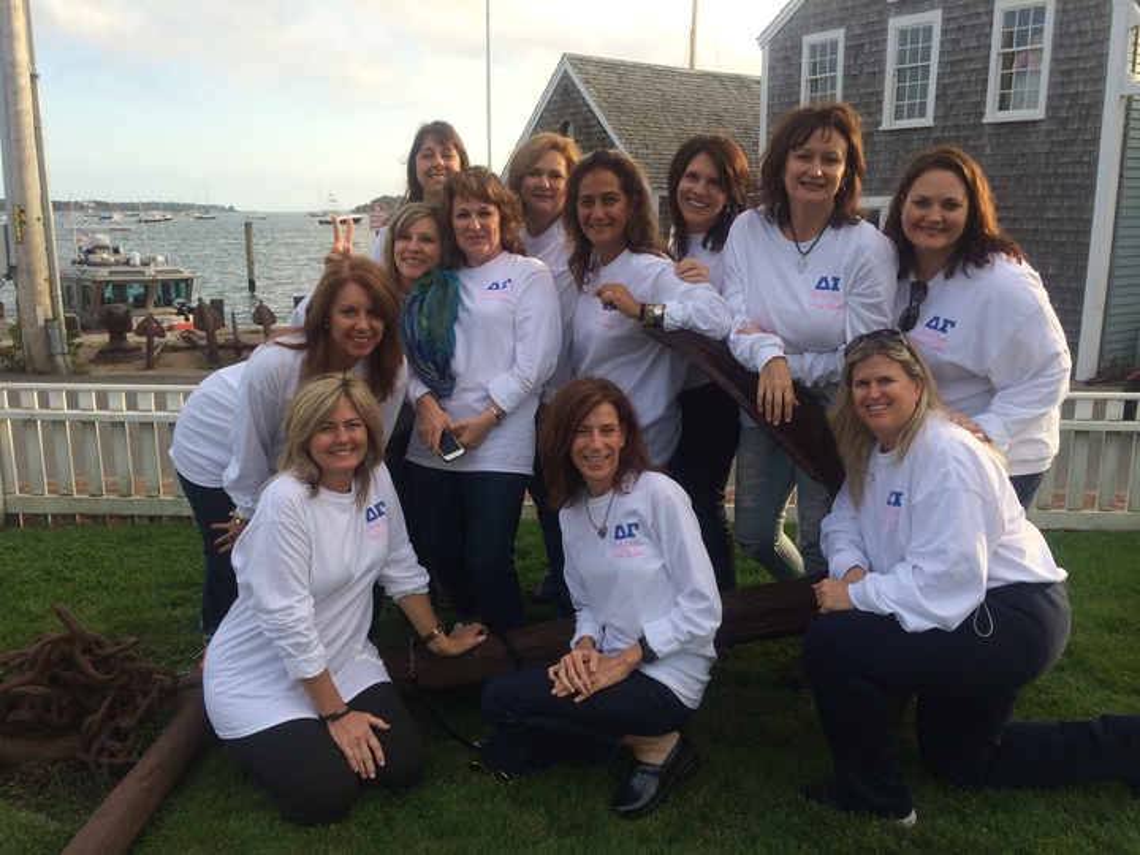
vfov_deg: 46.8
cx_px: 570
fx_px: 988
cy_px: 428
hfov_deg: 60.0
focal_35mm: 30
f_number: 2.2
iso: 32
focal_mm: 4.12
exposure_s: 1/595
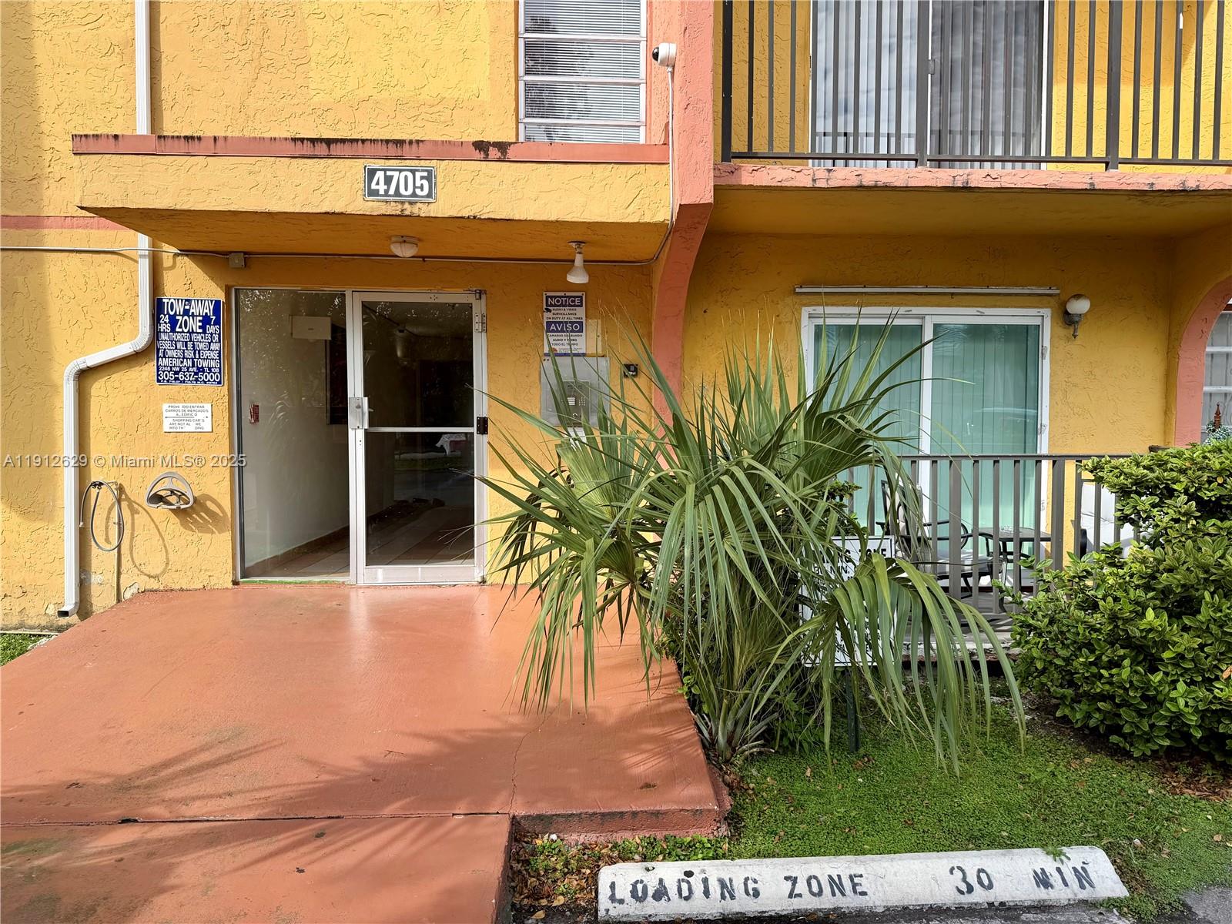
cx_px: 616
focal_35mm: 24
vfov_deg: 56.8
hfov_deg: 71.6
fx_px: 854
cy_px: 462
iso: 80
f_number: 1.78
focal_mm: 6.76
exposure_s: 1/1585
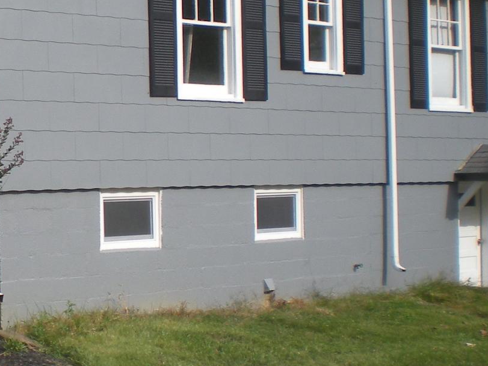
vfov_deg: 15.4
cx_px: 4
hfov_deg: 19.9
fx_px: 1353
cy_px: 161
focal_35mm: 96
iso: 64
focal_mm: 6.3
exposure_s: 1/256
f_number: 4.6
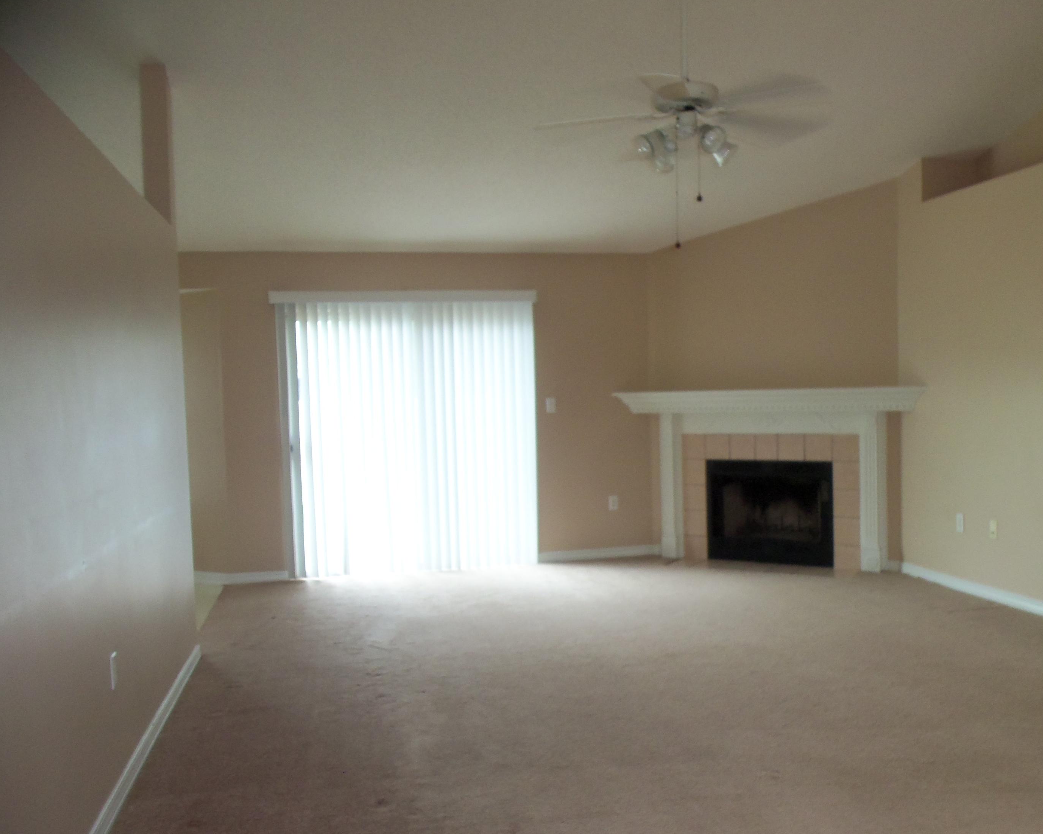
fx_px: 957
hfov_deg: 57.1
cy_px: 418
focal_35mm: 31
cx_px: 491
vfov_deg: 47.1
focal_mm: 5.2
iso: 125
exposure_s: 1/30
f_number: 3.4
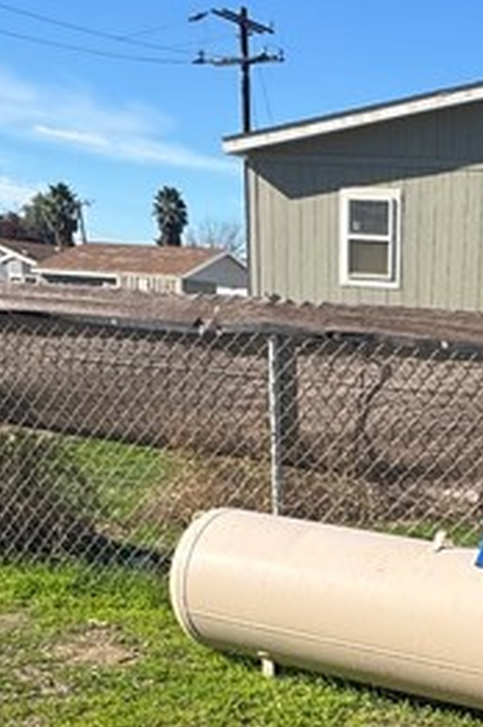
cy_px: 777
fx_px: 1150
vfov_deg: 31.6
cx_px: 522
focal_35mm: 57
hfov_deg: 22.5
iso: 50
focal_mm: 2.22
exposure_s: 1/1536
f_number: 2.2
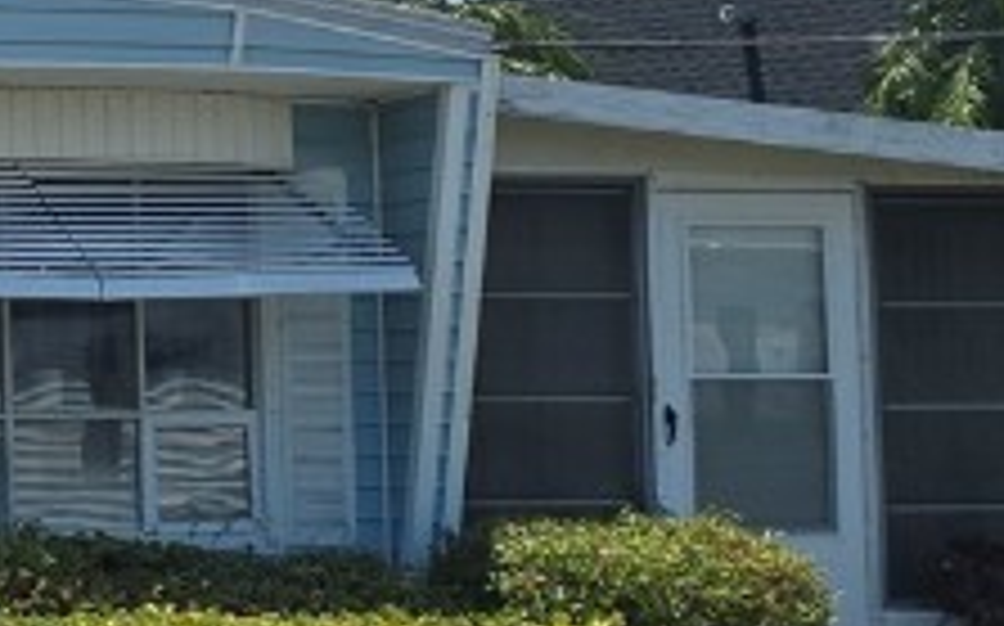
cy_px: 302
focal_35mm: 112
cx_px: -774
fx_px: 3062
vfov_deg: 11.7
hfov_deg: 16.0
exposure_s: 1/1055
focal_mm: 6.3
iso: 12
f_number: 1.7
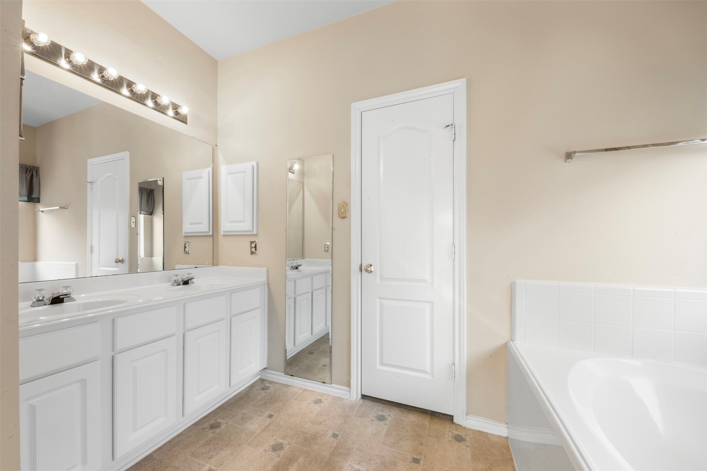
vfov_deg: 85.4
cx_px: 354
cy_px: 236
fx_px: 255
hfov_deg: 108.3
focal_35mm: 13
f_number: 9
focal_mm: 13
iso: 250
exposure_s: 3.2
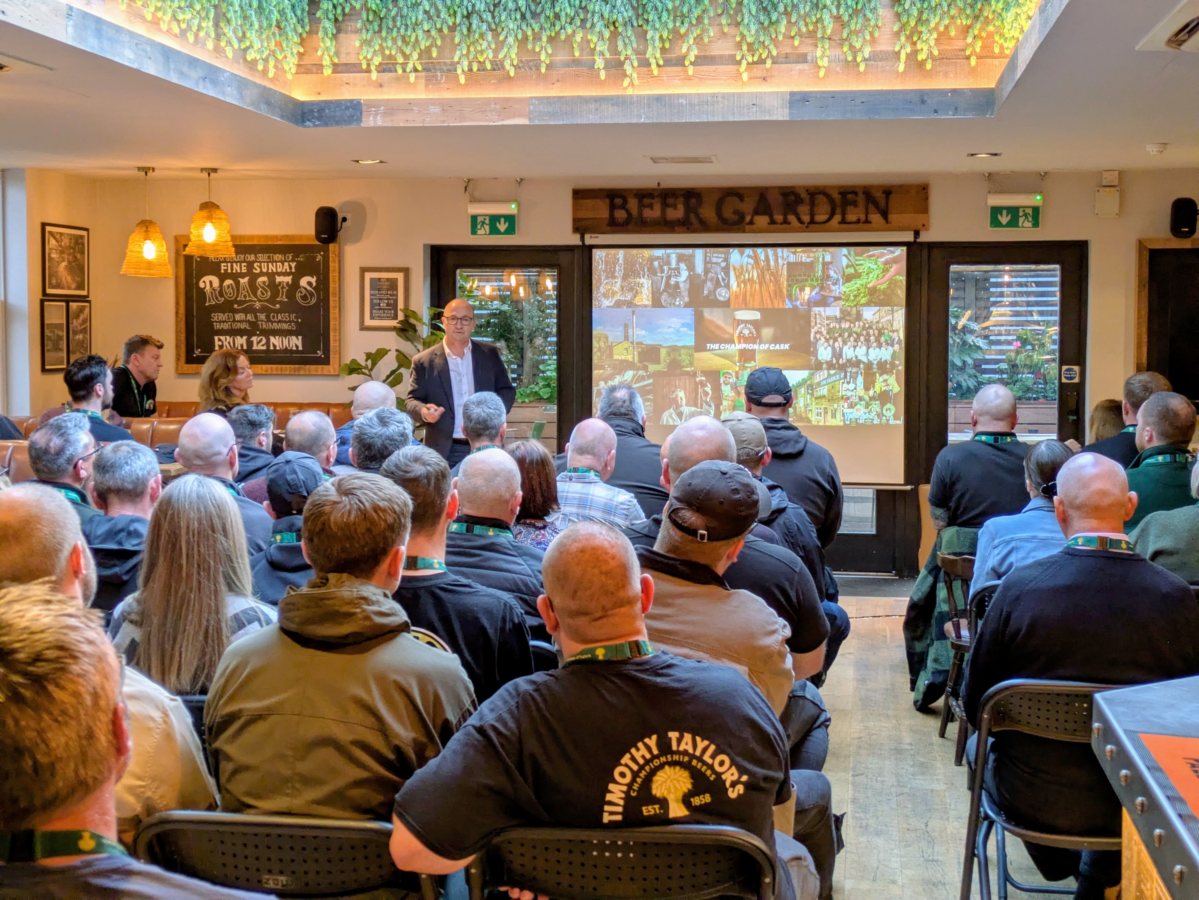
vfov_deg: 28.6
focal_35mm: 51
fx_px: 1767
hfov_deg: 37.5
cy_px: 450
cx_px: 600
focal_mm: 5.43
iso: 307
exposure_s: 1/100
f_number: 1.89
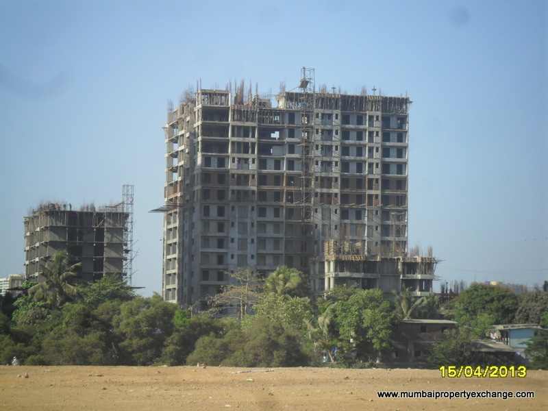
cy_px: 206
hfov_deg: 16.8
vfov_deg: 12.7
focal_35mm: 117
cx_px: 274
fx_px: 1852
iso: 100
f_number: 5.4
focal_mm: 21
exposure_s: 1/350
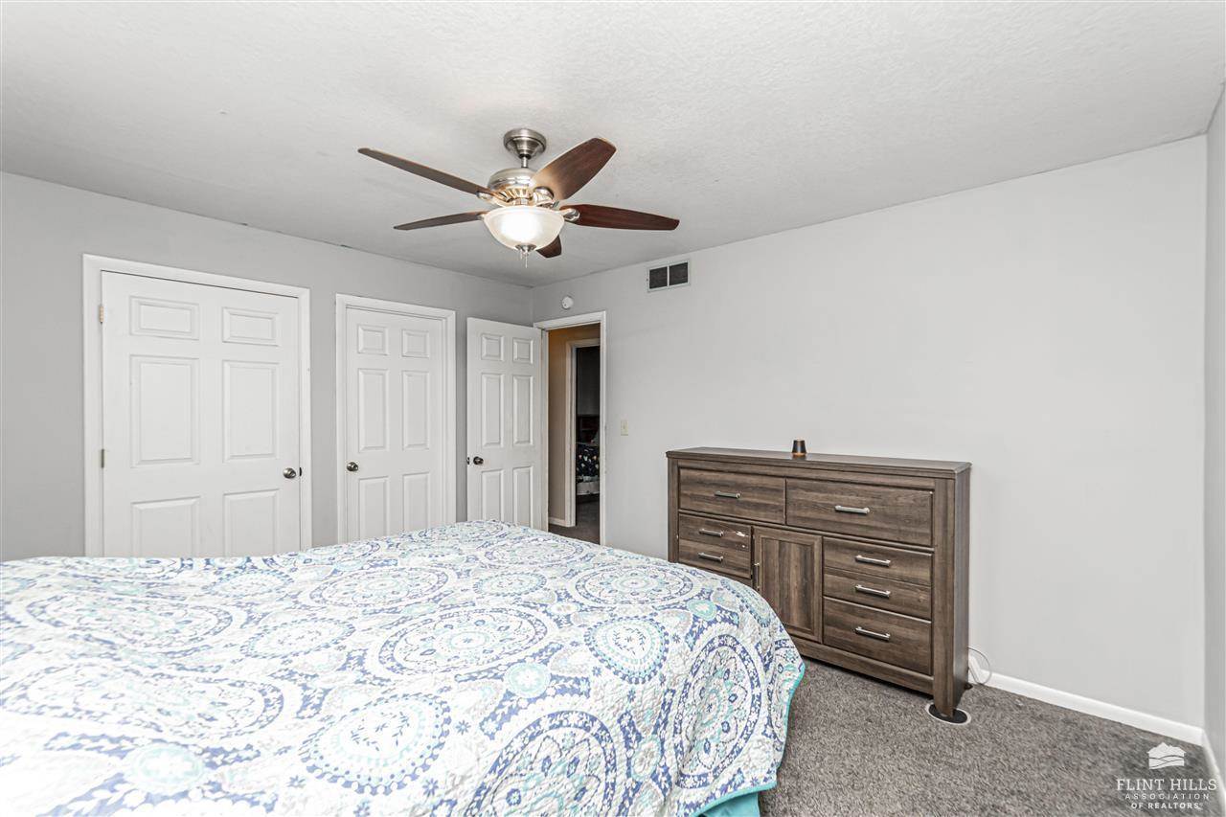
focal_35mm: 15
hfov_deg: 100.4
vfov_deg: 77.3
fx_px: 511
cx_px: 613
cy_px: 408
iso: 800
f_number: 10
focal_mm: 10
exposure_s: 1/60
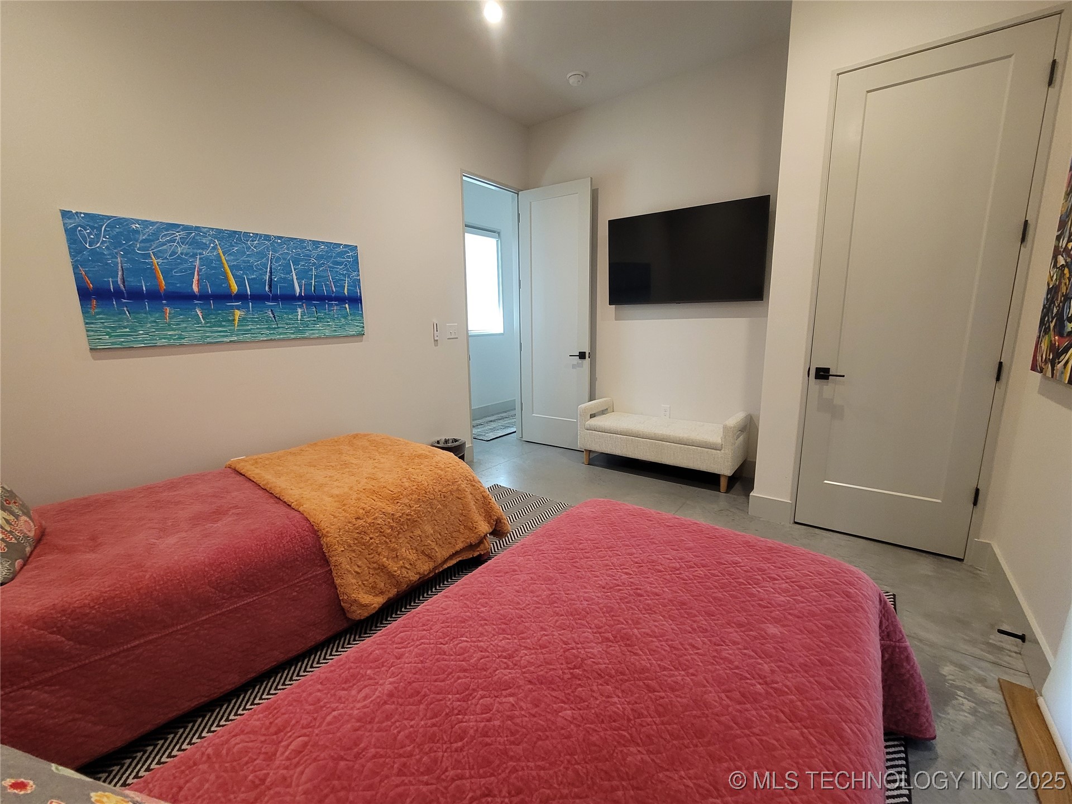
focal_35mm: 13
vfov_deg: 89.9
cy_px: 402
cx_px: 536
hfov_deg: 106.2
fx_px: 403
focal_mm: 2.2
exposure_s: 1/60
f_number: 2.2
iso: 400
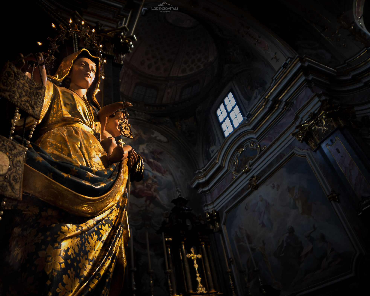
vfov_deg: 58.8
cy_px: 146
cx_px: 166
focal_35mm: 24
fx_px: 263
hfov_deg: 70.1
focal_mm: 14
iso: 400
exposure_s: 1/40
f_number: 2.8
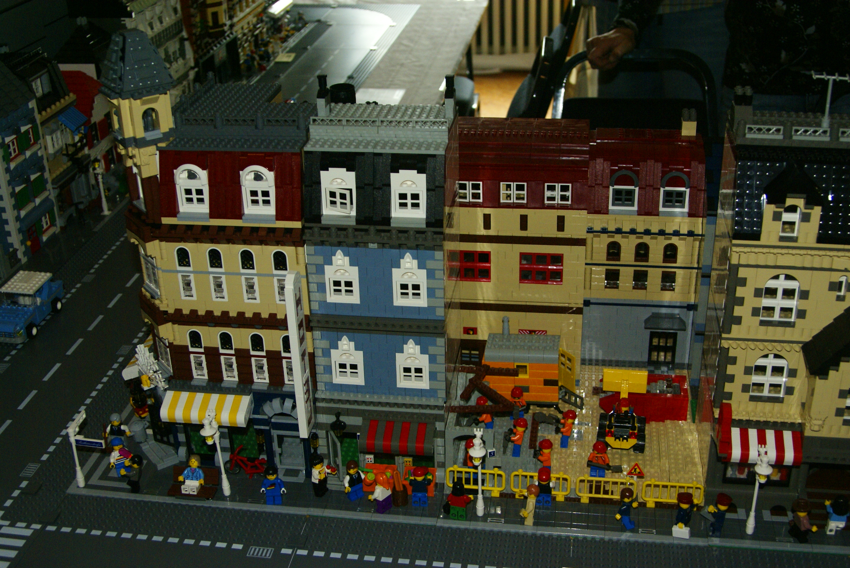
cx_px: 425
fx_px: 992
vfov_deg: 32.0
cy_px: 284
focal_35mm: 42
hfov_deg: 46.4
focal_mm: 28
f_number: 5.6
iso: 400
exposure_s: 1/60
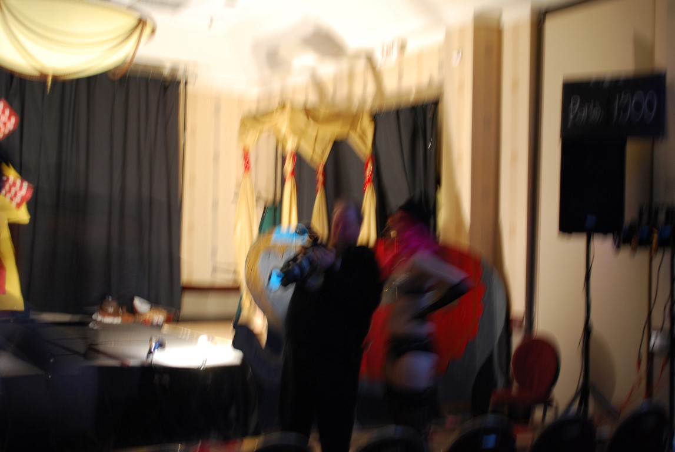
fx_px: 901
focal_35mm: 48
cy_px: 226
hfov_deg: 41.1
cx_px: 338
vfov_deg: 28.2
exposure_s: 1.5
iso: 400
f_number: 4.8
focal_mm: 32
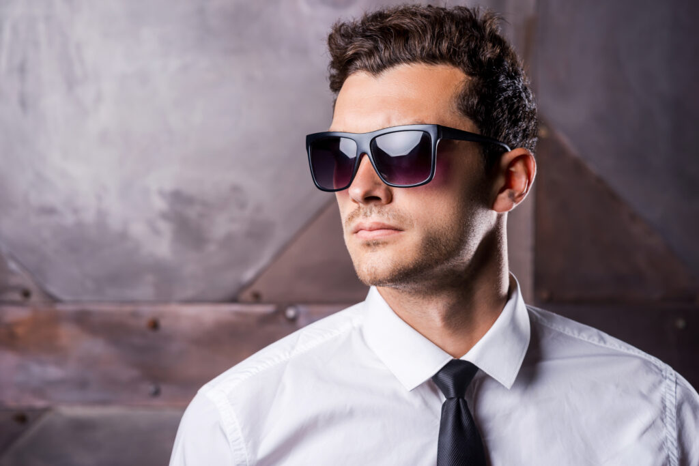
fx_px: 1651
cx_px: 350
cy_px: 233
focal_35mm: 85
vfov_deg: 16.1
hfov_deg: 23.9
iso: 160
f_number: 5.6
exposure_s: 1/160
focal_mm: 85
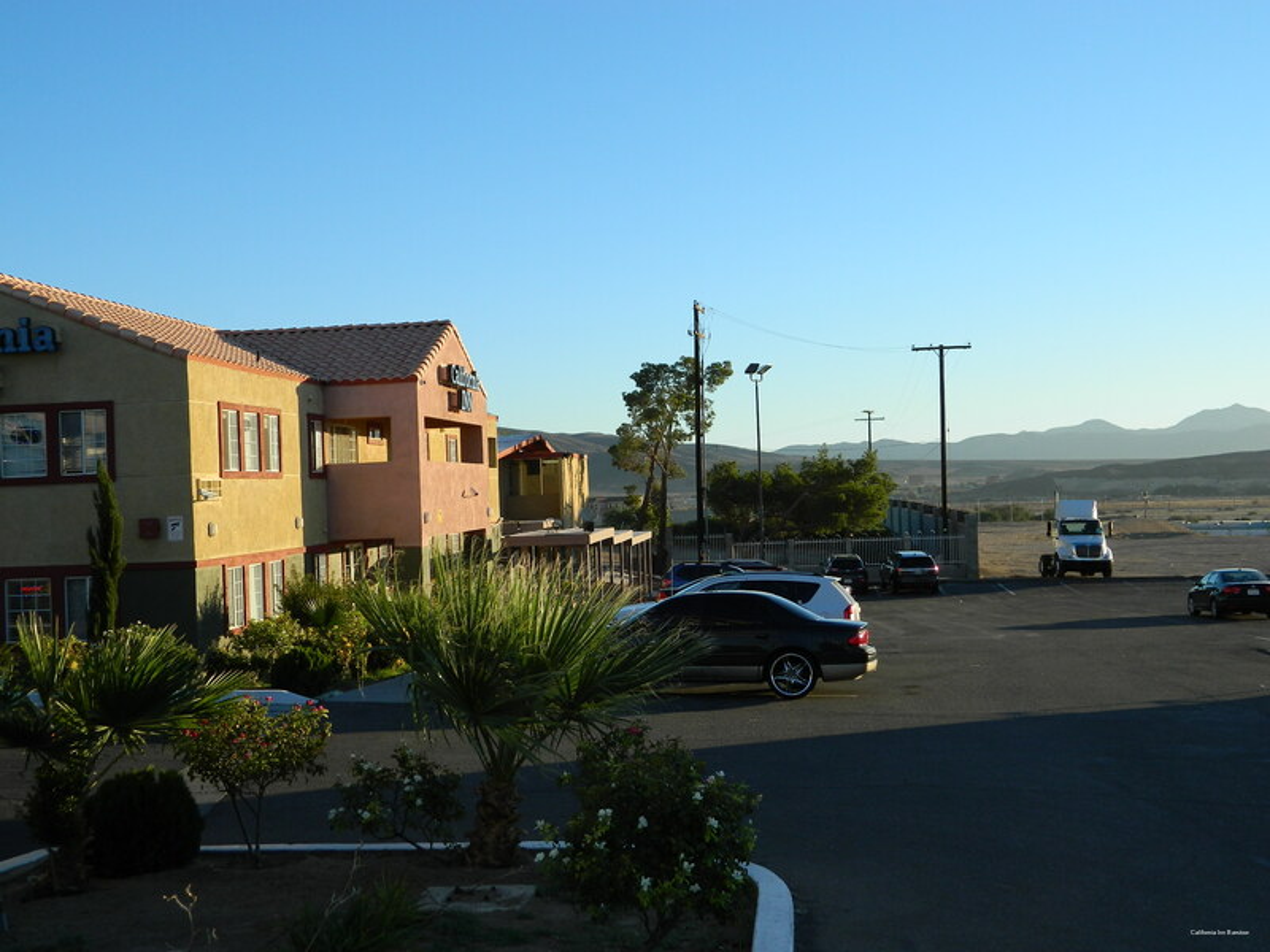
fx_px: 1504
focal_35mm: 41
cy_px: 476
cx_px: 635
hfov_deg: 45.8
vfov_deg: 35.1
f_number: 3.5
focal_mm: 7.3
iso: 80
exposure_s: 1/500
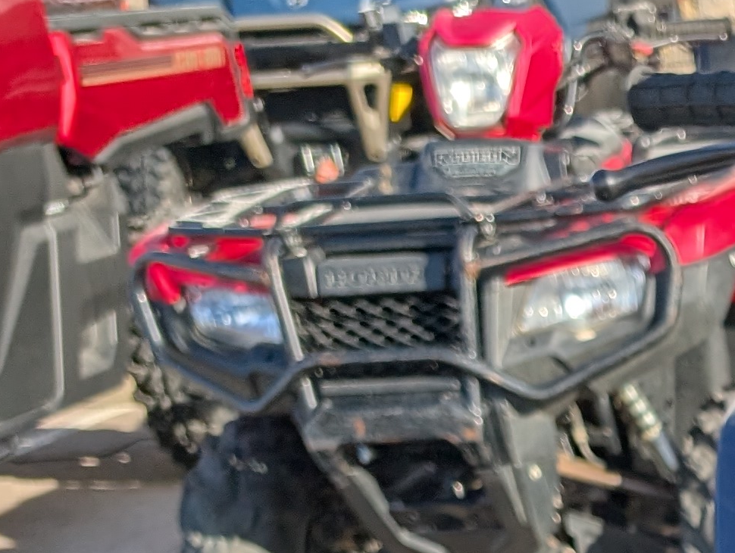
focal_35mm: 101
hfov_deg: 16.8
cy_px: 1095
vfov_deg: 12.9
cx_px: 1238
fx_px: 2147
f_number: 1.68
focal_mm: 6.9
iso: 19
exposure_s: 1/595
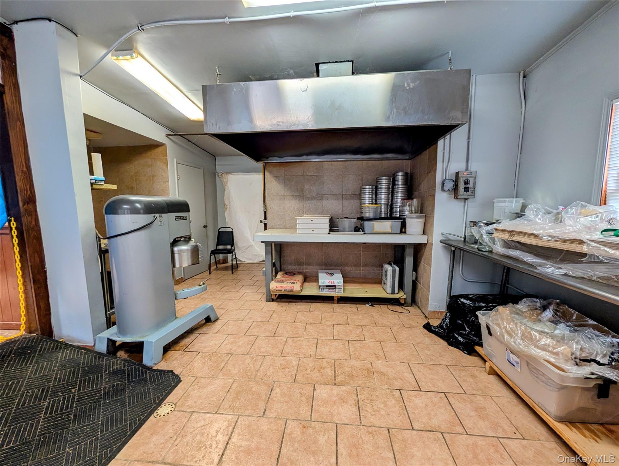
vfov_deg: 94.6
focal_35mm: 12
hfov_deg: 110.5
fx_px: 215
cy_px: 233
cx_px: 310
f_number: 1.7
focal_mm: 2.02
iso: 71
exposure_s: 1/40
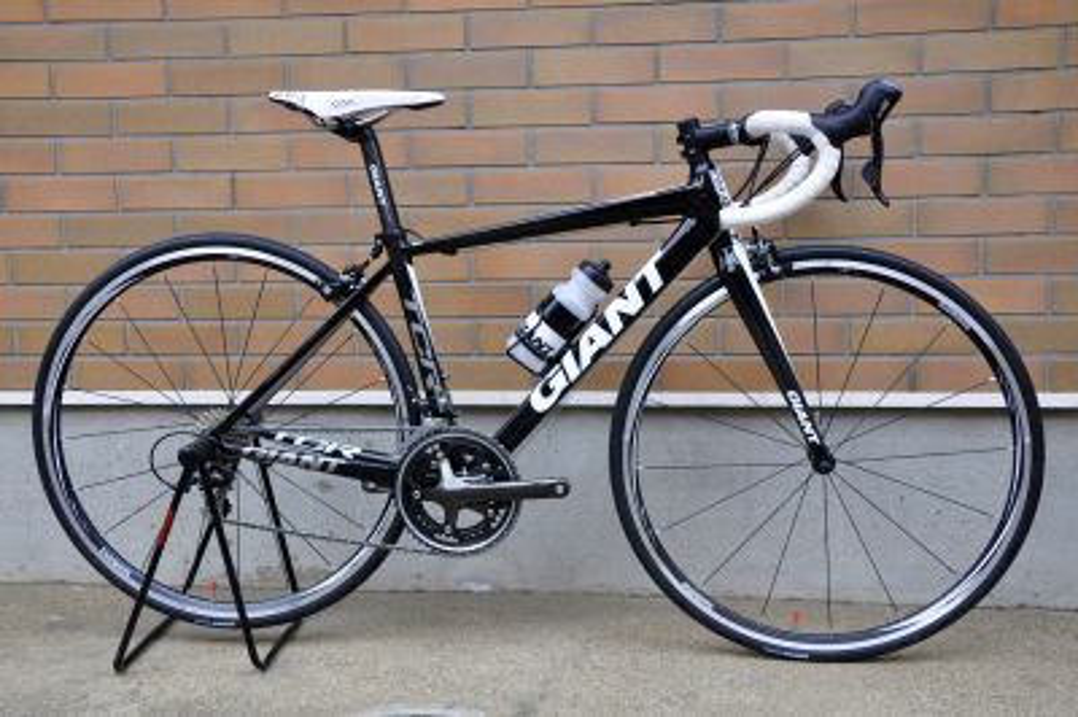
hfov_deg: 49.6
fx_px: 1167
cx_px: 539
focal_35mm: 39
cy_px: 358
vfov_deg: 34.2
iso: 400
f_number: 5.6
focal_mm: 26
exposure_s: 1/125
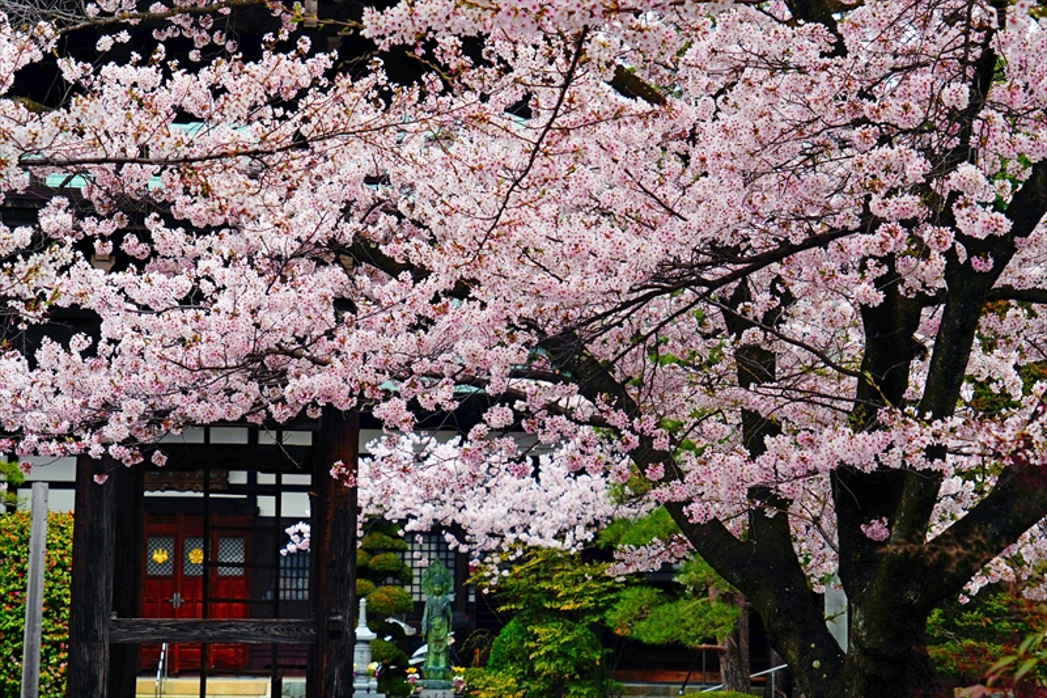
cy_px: 349
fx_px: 2530
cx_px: 524
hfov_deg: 23.4
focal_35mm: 87
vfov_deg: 15.7
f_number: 6.3
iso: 100
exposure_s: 1/200
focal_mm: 58
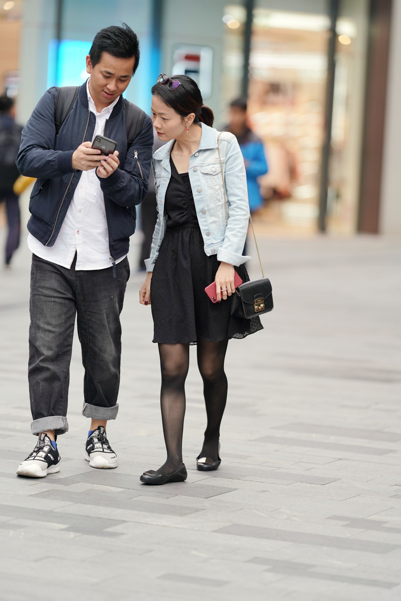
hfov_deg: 10.2
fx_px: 2254
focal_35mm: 135
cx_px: 200
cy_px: 300
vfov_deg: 15.2
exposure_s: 1/800
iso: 640
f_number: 1.8
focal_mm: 135
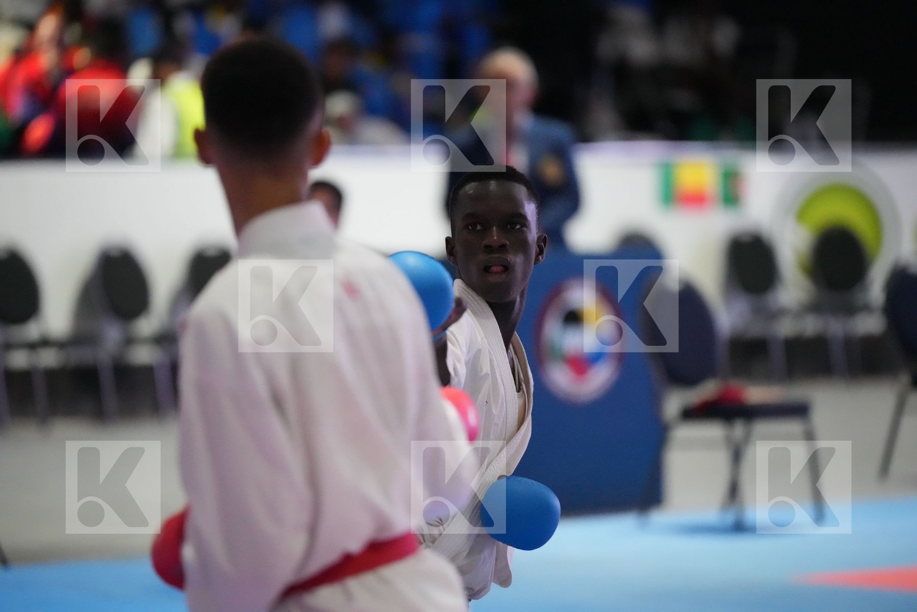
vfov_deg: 7.0
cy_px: 306
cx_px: 458
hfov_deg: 10.4
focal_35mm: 197
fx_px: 5018
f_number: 2.8
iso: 12800
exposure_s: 1/800
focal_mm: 197
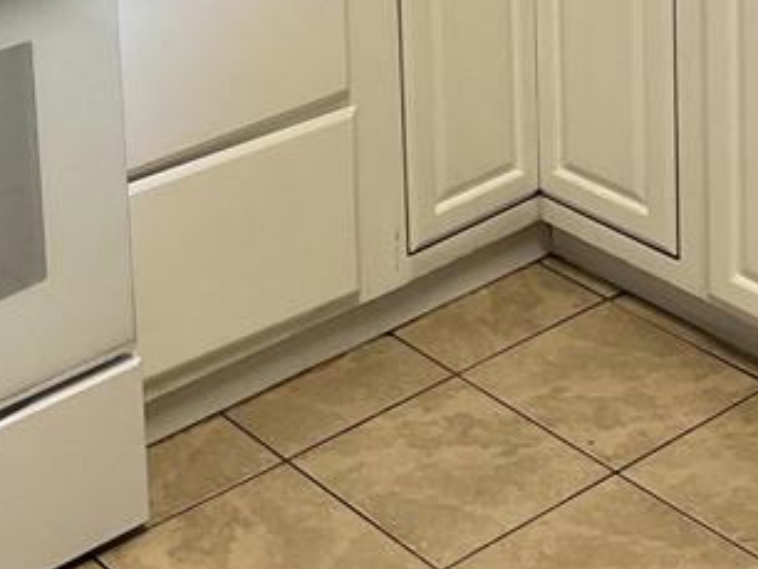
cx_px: 300
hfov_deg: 20.2
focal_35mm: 97
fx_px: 2126
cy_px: -356
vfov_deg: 14.0
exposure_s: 1/120
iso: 64
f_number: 1.8
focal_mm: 3
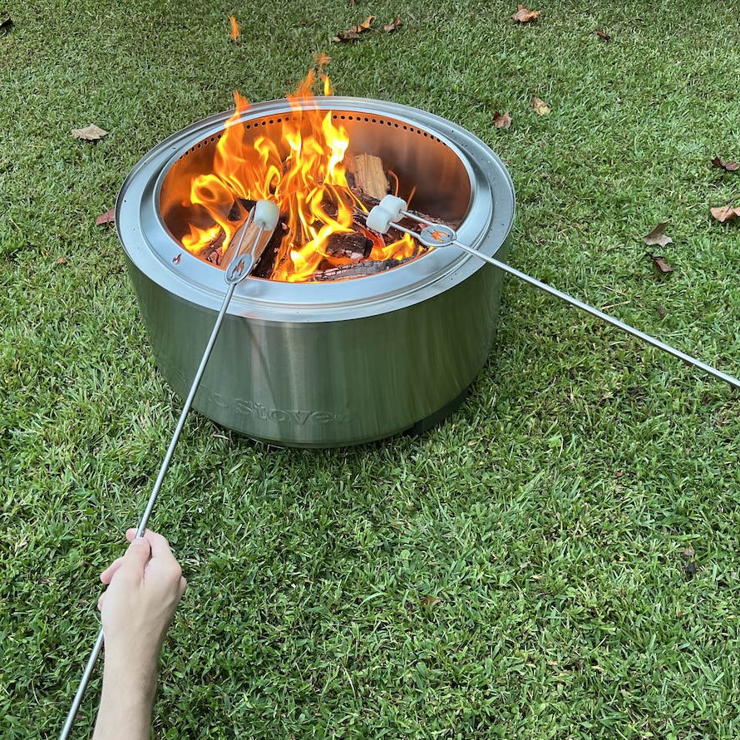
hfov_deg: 52.5
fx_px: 750
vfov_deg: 52.5
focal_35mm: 31
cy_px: 370
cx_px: 368
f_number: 1.6
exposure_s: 1/110
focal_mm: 5.1
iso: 125
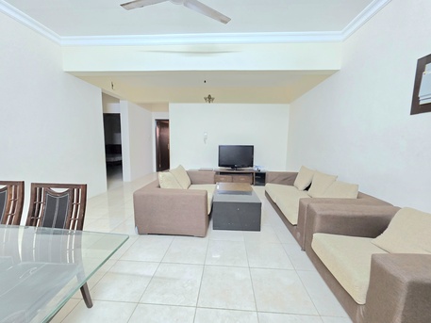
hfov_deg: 106.2
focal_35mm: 13
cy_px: 162
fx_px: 162
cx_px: 216
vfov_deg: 89.9
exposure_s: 1/50.3
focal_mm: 2.2
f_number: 1.9
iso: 400
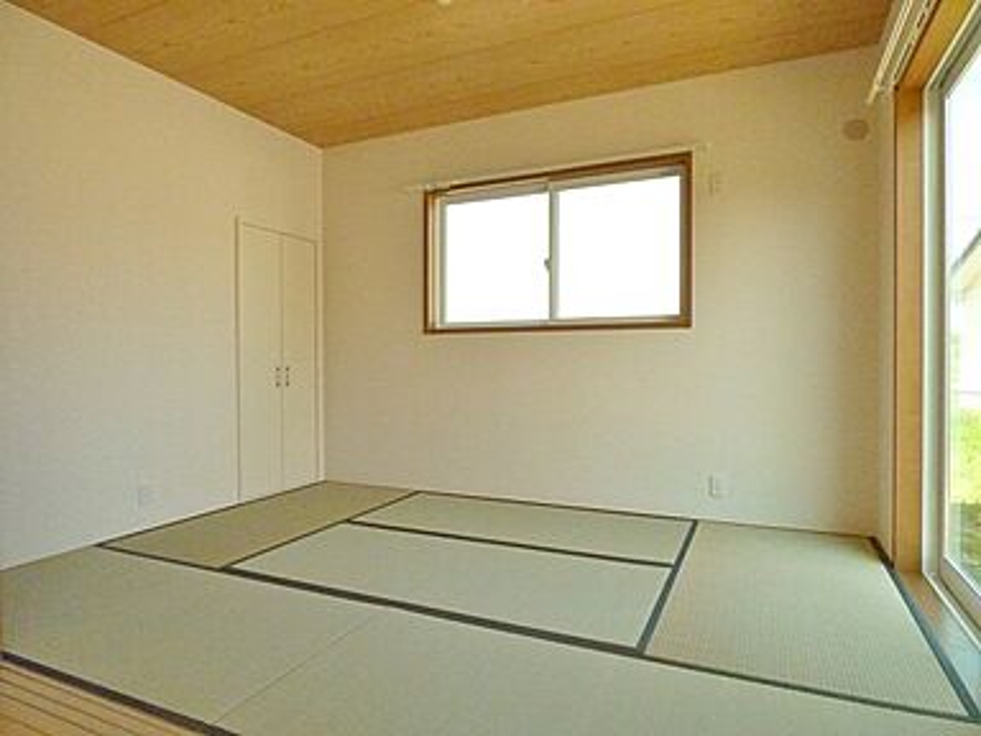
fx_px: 567
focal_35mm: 20
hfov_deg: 81.7
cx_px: 490
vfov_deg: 66.0
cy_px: 368
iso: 1600
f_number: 2.8
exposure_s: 1/2000
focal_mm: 3.58
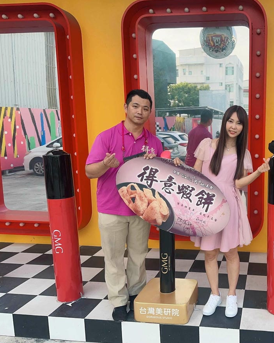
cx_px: 231
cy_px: 173
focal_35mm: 32
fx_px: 324
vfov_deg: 55.6
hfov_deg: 43.0
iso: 80
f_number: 1.78
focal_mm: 6.86
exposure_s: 1/357
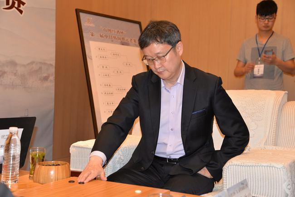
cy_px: 98
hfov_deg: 38.2
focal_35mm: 52
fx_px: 426
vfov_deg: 26.0
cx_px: 148
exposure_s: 1/60
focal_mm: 52
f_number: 5
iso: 1000
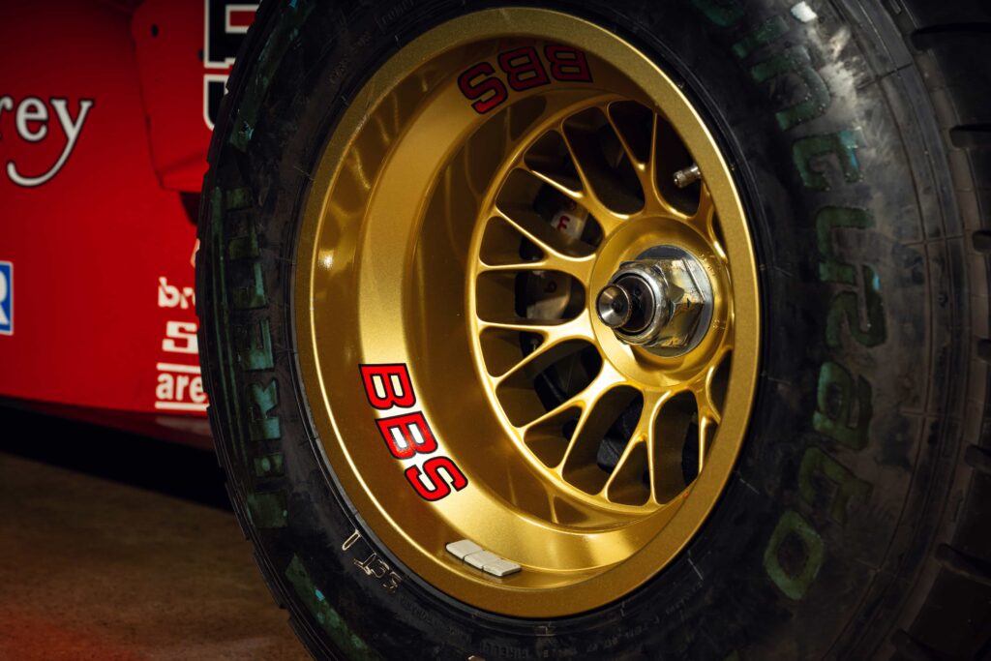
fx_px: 1927
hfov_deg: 28.8
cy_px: 330
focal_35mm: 70
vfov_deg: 19.5
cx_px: 496
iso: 100
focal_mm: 70
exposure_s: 1/250
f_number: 8
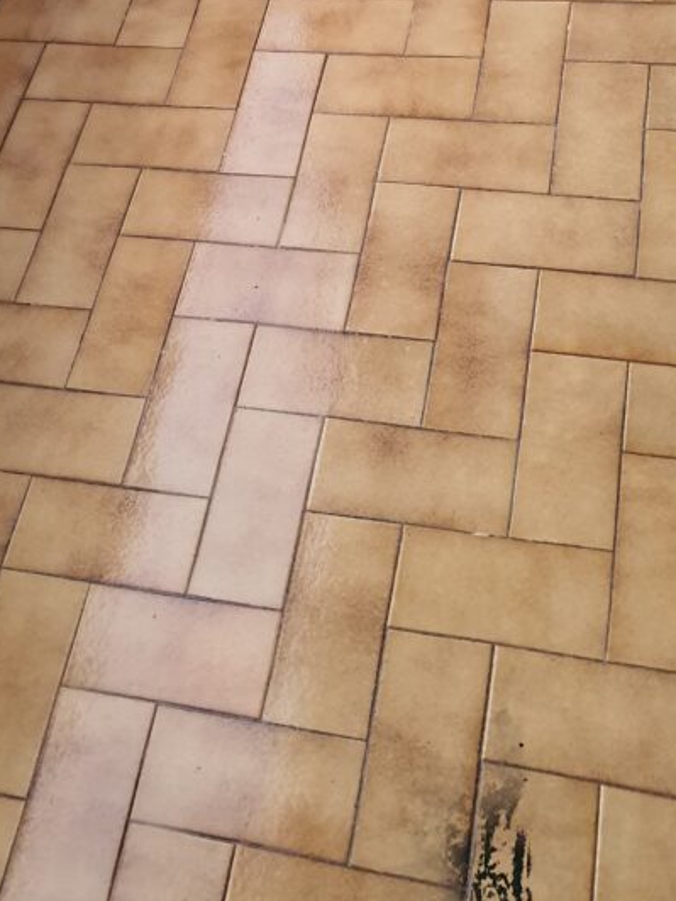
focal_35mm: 50
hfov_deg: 29.1
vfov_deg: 36.4
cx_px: 288
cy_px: 130
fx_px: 1302
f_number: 2.4
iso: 500
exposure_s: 1/50
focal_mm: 4.3
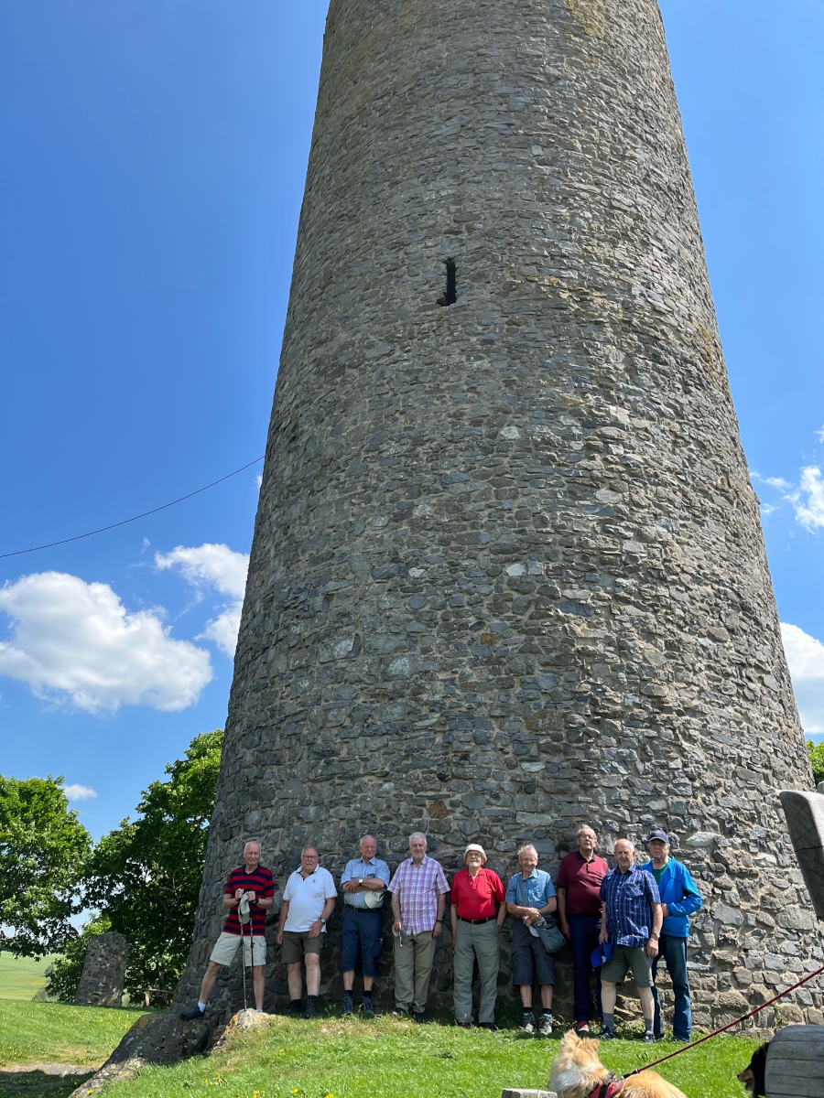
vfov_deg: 67.3
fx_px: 825
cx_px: 412
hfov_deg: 53.1
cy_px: 549
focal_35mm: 26
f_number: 1.6
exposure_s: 1/2062
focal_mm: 5.1
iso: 50
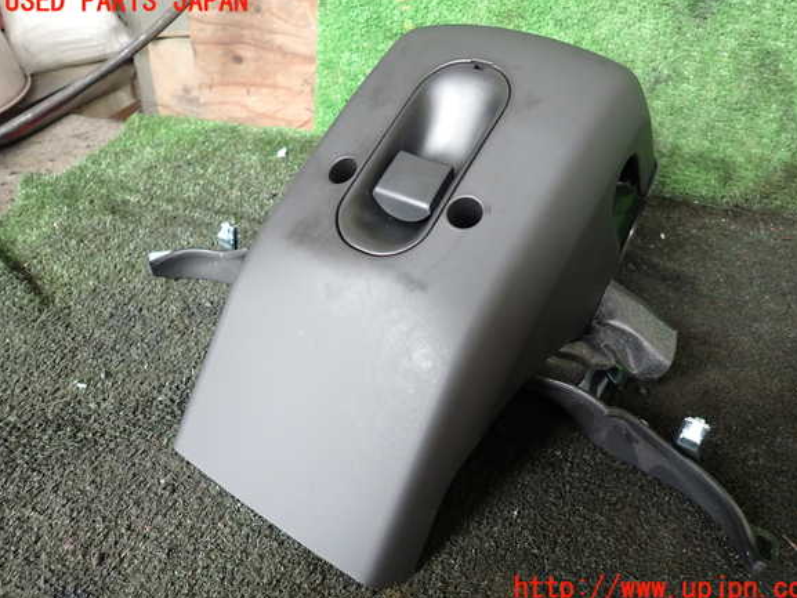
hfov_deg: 67.3
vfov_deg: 53.1
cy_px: 296
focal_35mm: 26
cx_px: 412
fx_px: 599
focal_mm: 4.5
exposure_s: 1/60
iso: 200
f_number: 2
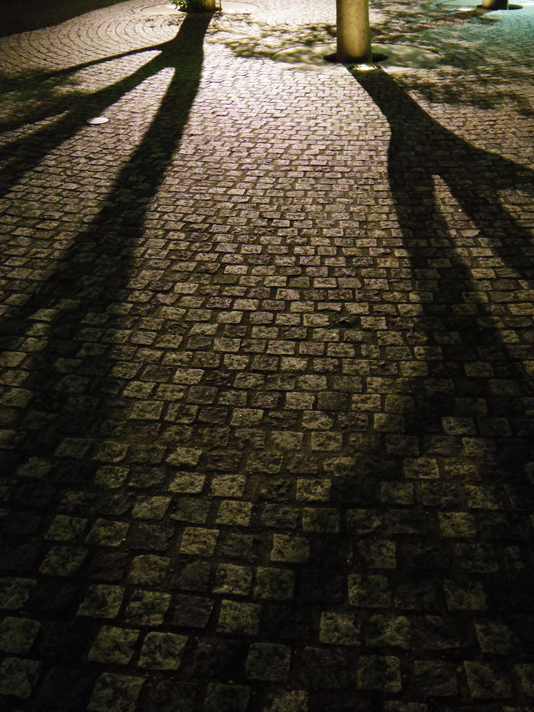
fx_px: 802
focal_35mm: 39
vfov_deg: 47.9
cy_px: 356
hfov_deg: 36.8
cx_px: 267
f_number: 1.9
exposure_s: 1/30
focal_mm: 8.5
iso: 3200
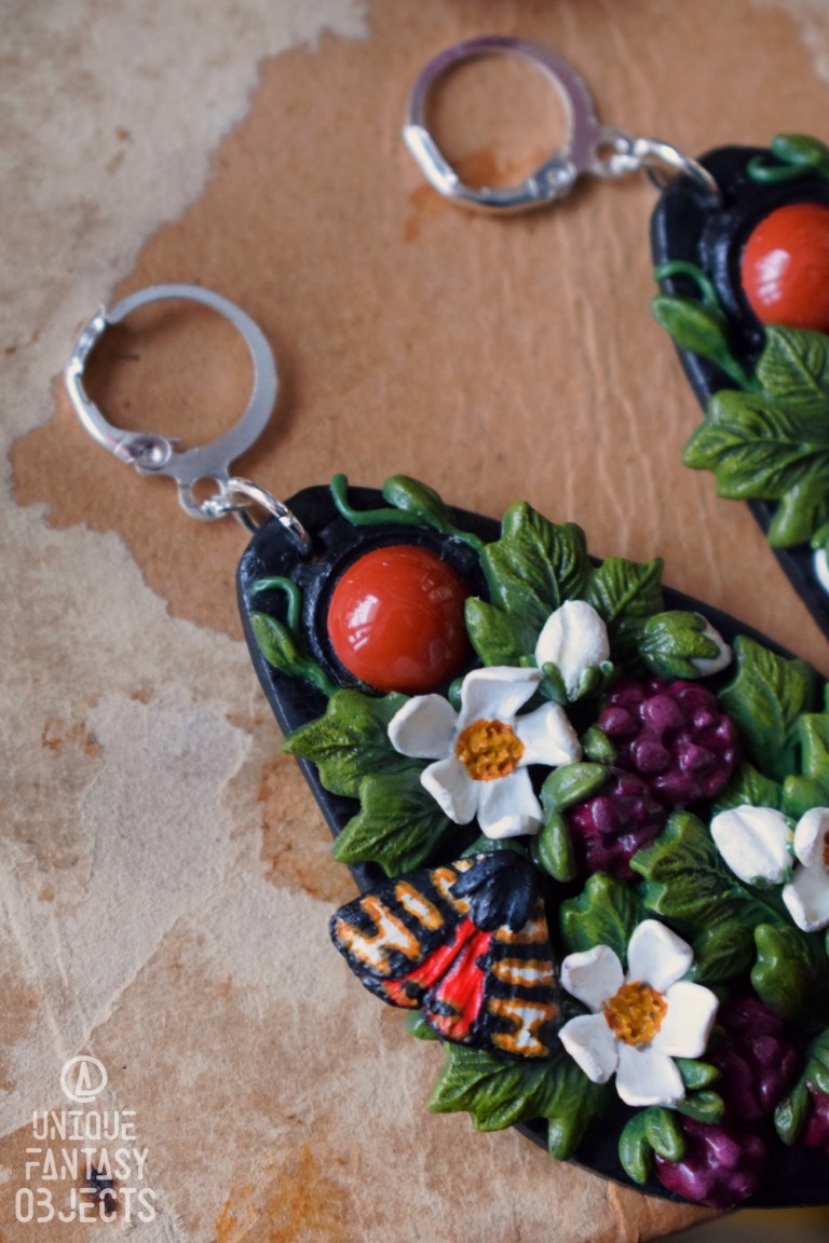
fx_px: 2849
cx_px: 414
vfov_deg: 24.6
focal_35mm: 82
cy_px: 622
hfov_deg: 16.6
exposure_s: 1/60
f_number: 5.6
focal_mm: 55
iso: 2800
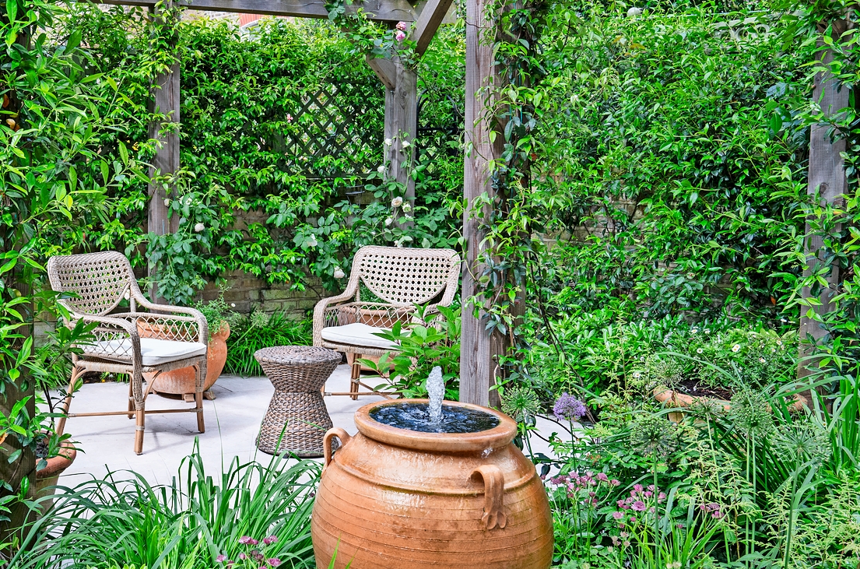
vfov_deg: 31.7
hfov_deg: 45.2
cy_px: 334
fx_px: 1001
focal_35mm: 42
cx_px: 239
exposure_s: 1/250
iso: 400
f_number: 7.1
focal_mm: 29
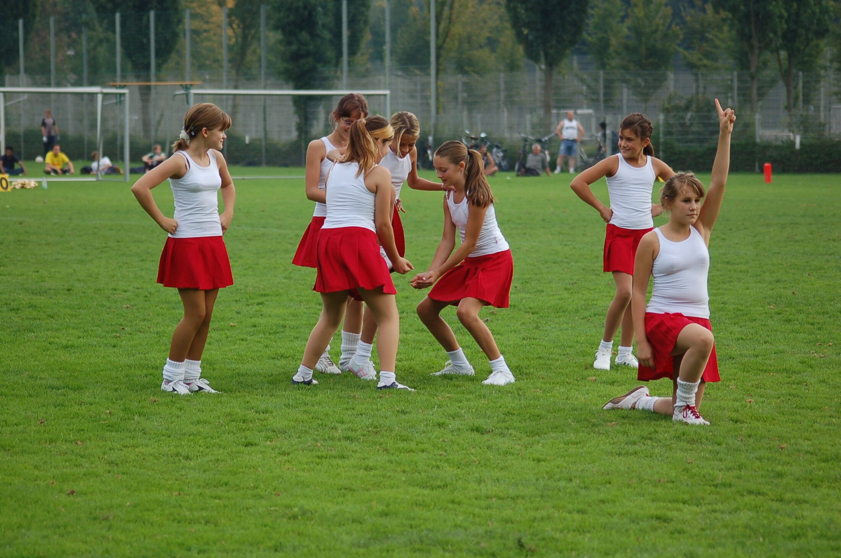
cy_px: 279
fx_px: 3323
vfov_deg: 9.6
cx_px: 420
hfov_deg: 14.4
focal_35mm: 142
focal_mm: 95
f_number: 4.2
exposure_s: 1/1000
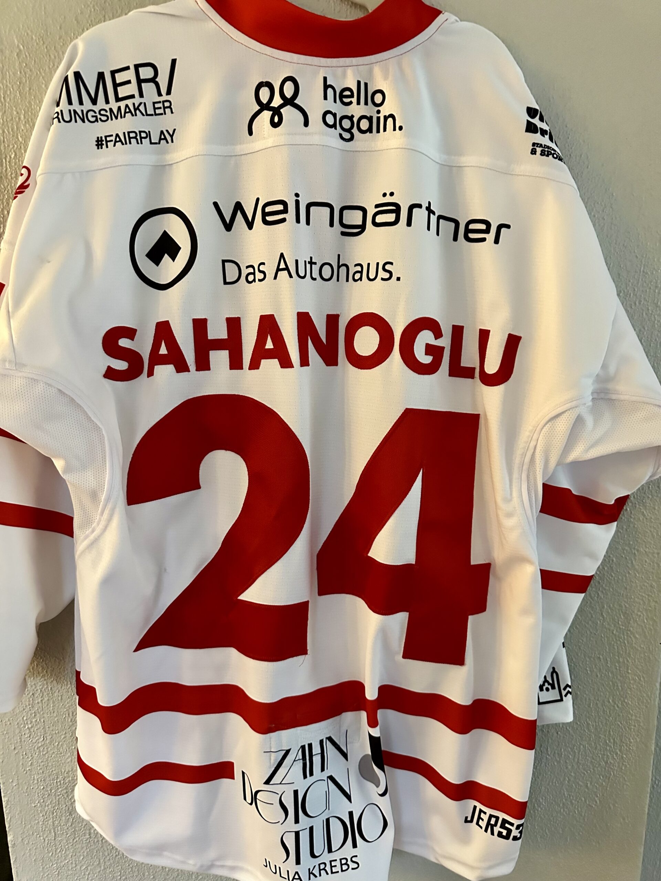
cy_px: 440
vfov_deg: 71.6
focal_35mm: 24
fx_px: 611
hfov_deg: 56.8
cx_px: 330
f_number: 1.78
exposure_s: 1/59
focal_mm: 6.86
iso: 1000
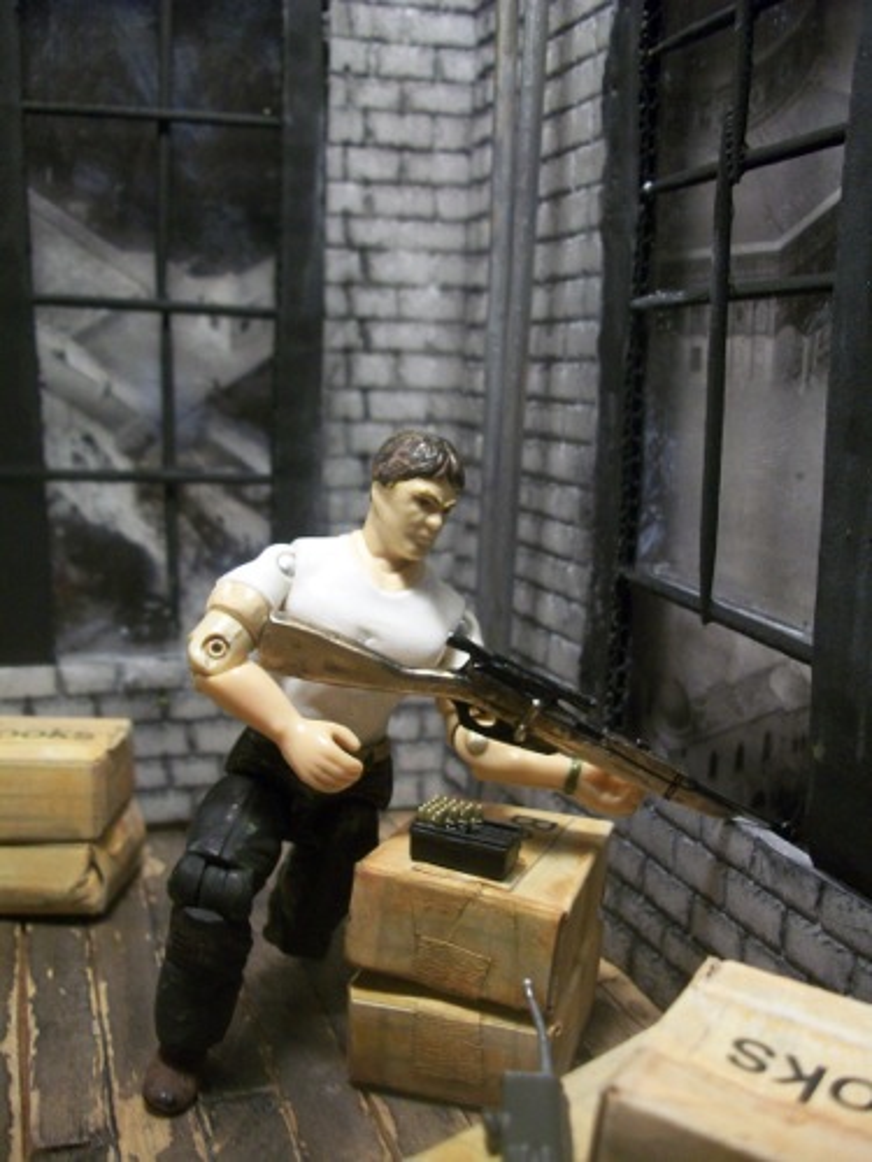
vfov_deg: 56.8
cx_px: 436
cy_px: 581
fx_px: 1075
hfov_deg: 44.2
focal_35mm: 32
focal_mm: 5.7
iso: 160
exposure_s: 1/30
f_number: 2.9
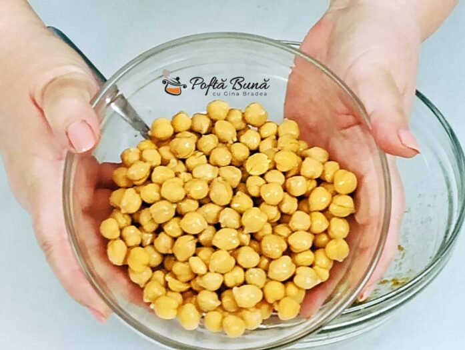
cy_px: 175
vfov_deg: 10.5
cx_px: 232
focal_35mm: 141
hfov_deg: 14.0
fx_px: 1897
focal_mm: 3.98
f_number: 1.8
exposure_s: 1/33.3
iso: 200
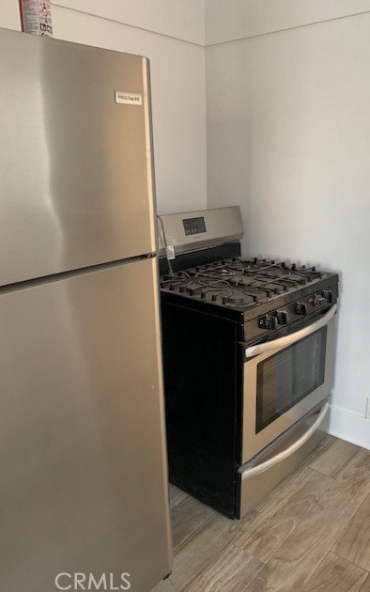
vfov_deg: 66.5
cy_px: 294
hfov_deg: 44.5
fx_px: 452
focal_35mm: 28
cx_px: 208
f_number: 1.8
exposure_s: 1/40
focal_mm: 4.25
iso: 400
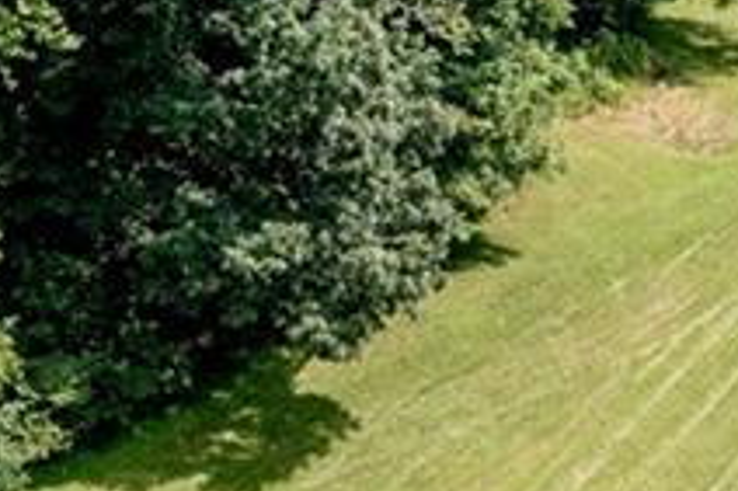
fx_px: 2765
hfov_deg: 15.1
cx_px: 536
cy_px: -120
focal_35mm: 135
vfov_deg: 10.0
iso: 100
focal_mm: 10.26
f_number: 3.5
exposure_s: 1/200
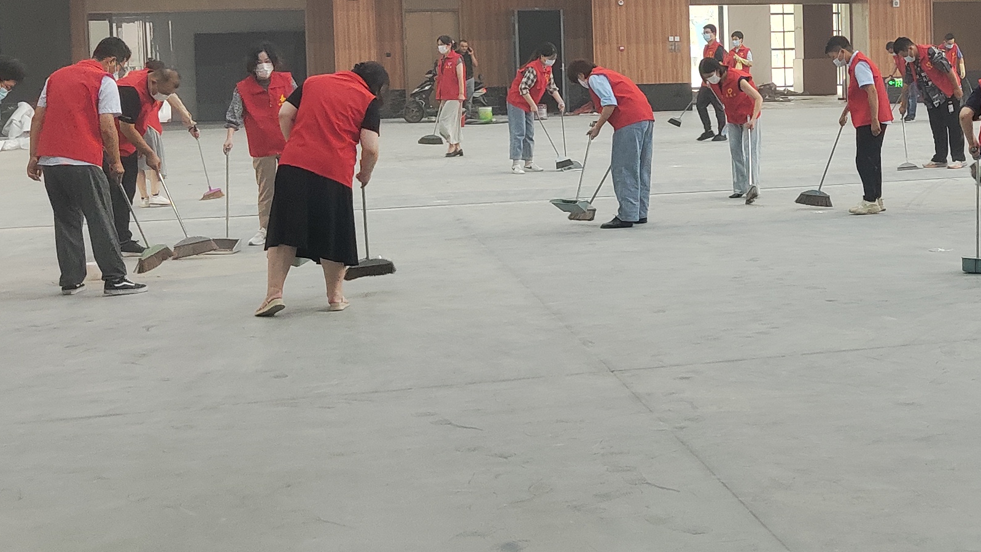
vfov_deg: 17.9
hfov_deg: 30.3
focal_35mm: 67
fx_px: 1743
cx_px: 856
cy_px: 160
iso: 155
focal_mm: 5.59
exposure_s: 1/100
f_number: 1.88
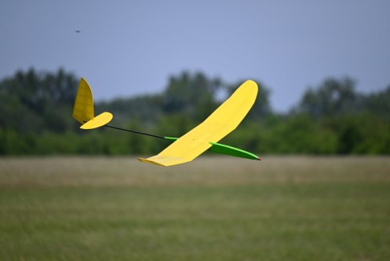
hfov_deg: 5.2
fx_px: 4336
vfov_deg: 3.4
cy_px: 130
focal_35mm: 400
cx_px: 195
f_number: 6.3
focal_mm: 400
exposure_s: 1/2000
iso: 320
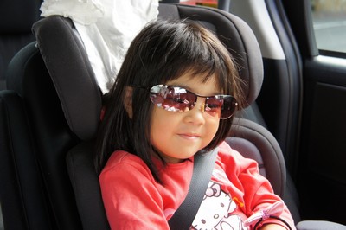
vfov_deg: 25.0
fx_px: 519
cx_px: 173
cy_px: 115
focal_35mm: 54
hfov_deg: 36.9
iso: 400
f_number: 4.5
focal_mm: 36
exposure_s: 1/60
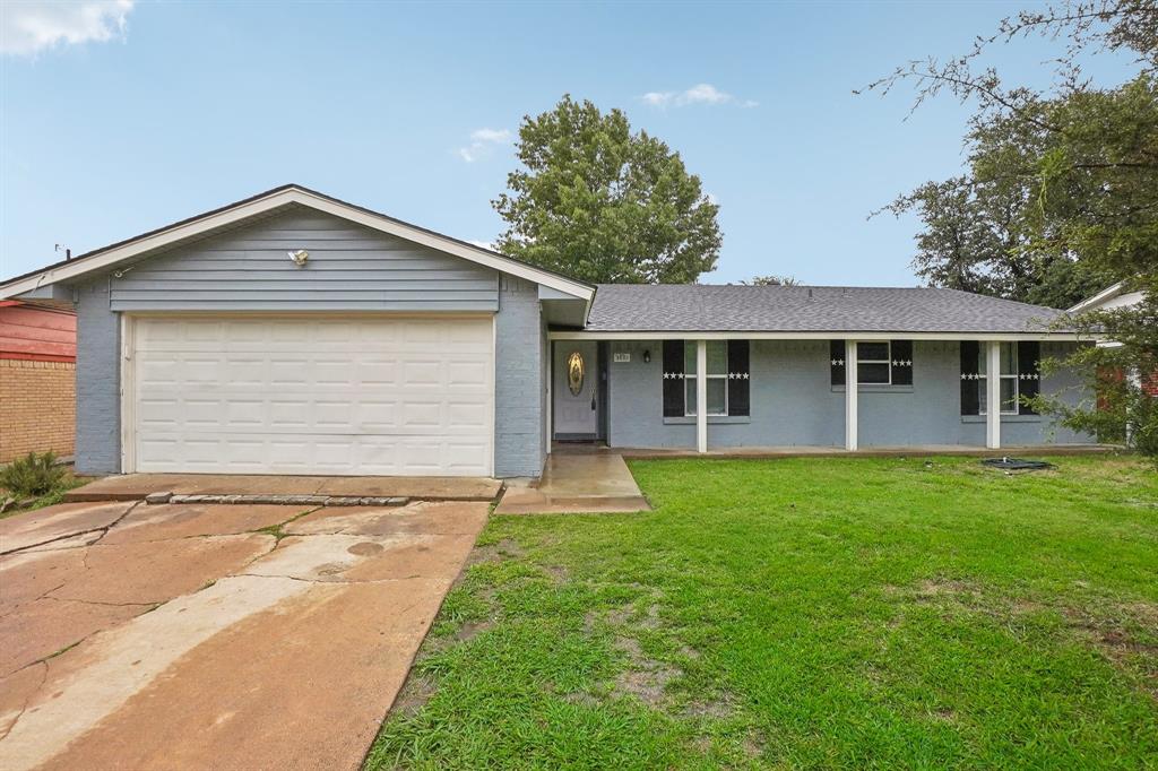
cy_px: 386
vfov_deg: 77.3
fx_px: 482
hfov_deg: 100.4
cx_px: 579
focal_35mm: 15
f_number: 8
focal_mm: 10
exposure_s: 1/45
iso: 400
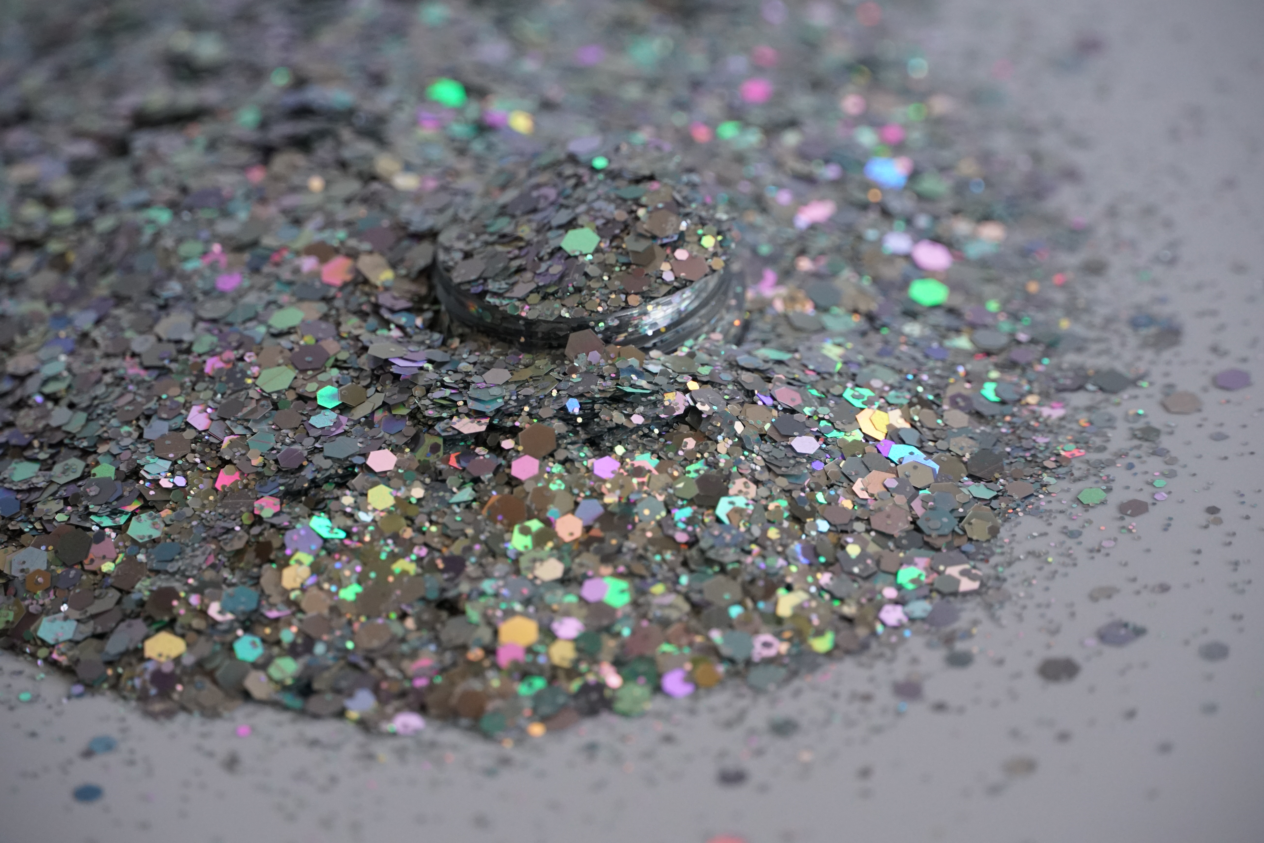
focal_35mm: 154
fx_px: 5408
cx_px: 632
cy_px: 422
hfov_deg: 13.3
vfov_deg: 8.9
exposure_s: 1/160
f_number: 5.6
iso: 2000
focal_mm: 103
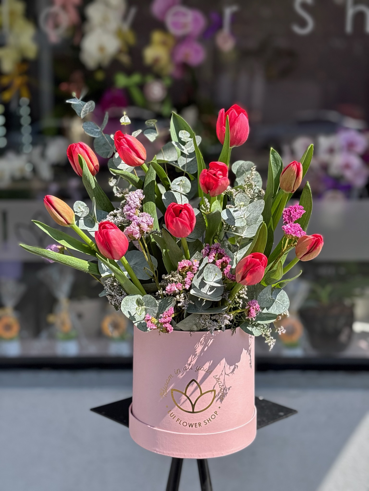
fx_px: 739
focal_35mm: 52
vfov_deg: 36.8
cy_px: 246
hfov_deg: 28.0
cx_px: 184
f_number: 1.6
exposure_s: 1/1220
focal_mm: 5.96
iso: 32
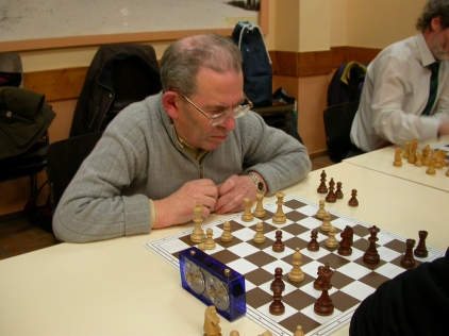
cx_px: 224
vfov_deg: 37.7
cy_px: 168
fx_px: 493
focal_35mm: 38
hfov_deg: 49.0
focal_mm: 7.85
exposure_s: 1/19.5
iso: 100
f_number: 2.6
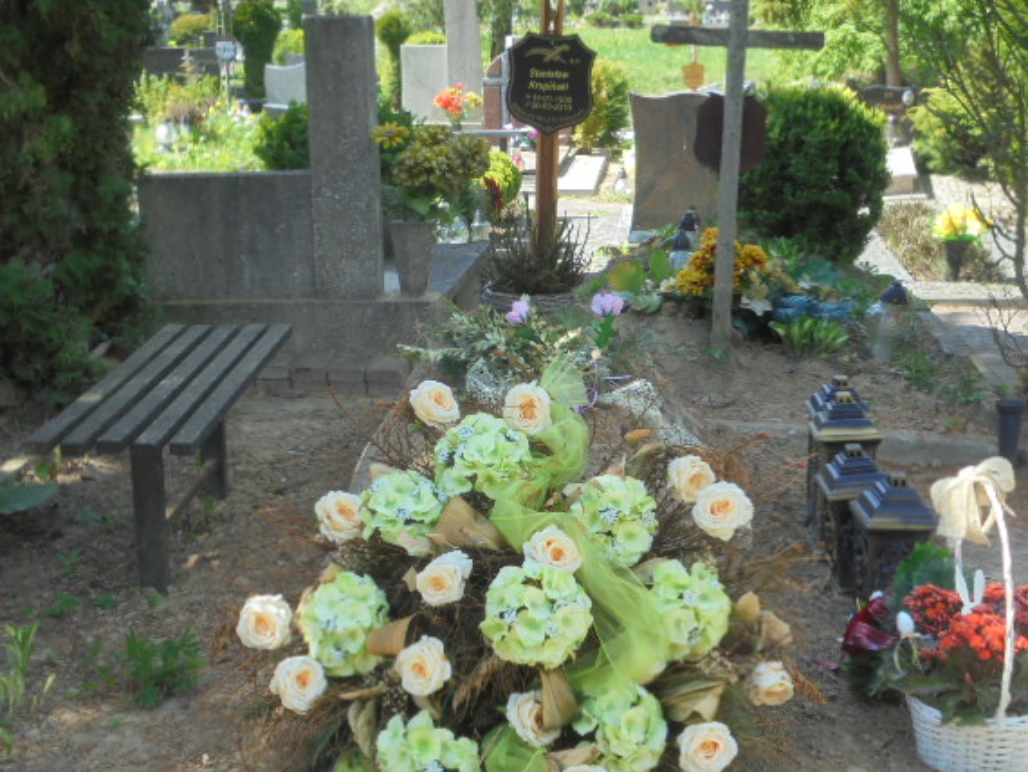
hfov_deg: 34.9
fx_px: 1634
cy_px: 354
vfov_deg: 26.6
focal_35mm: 55
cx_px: 539
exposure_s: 1/125
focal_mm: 8.9
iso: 100
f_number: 4.8
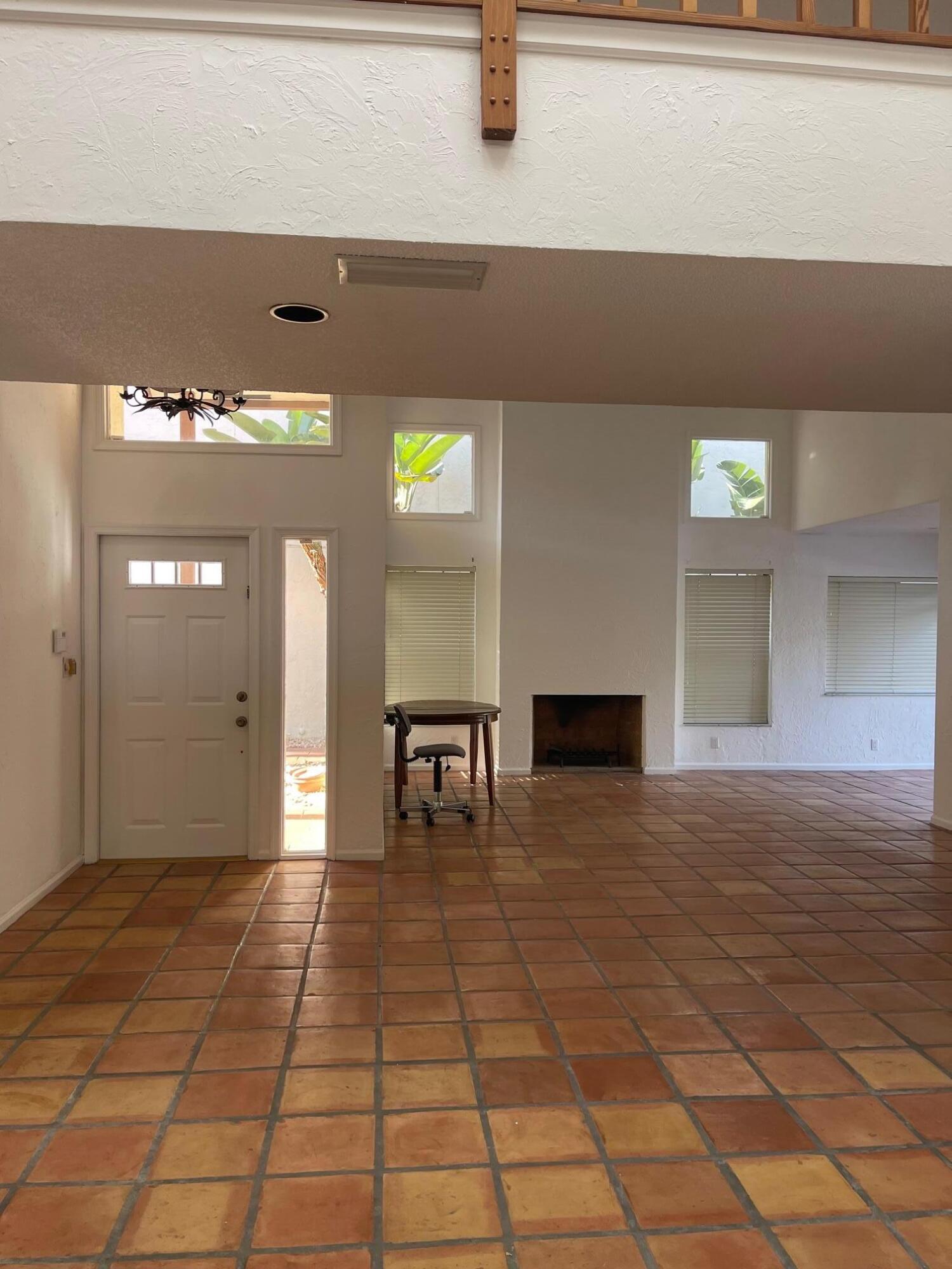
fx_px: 953
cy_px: 634
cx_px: 476
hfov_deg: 53.1
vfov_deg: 67.3
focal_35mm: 26
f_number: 1.6
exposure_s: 1/121
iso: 80
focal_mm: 5.1
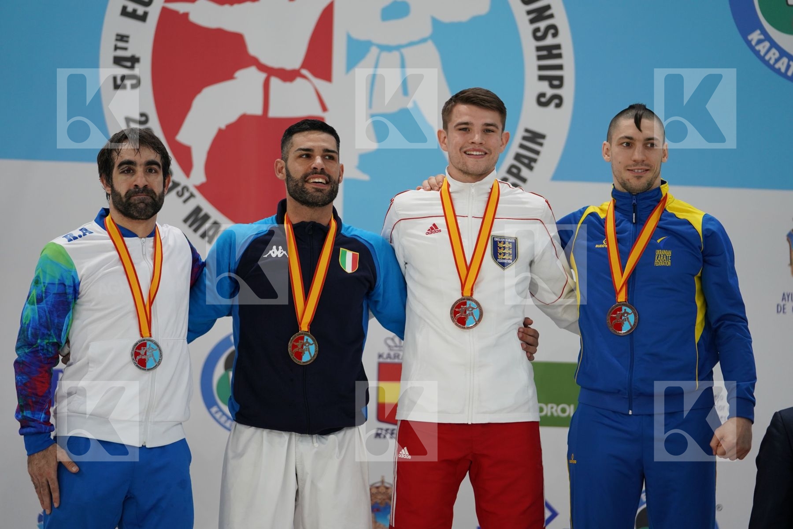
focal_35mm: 125
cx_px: 396
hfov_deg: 16.4
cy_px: 264
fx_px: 2753
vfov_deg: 11.0
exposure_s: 1/250
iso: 800
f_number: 2.8
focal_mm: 125
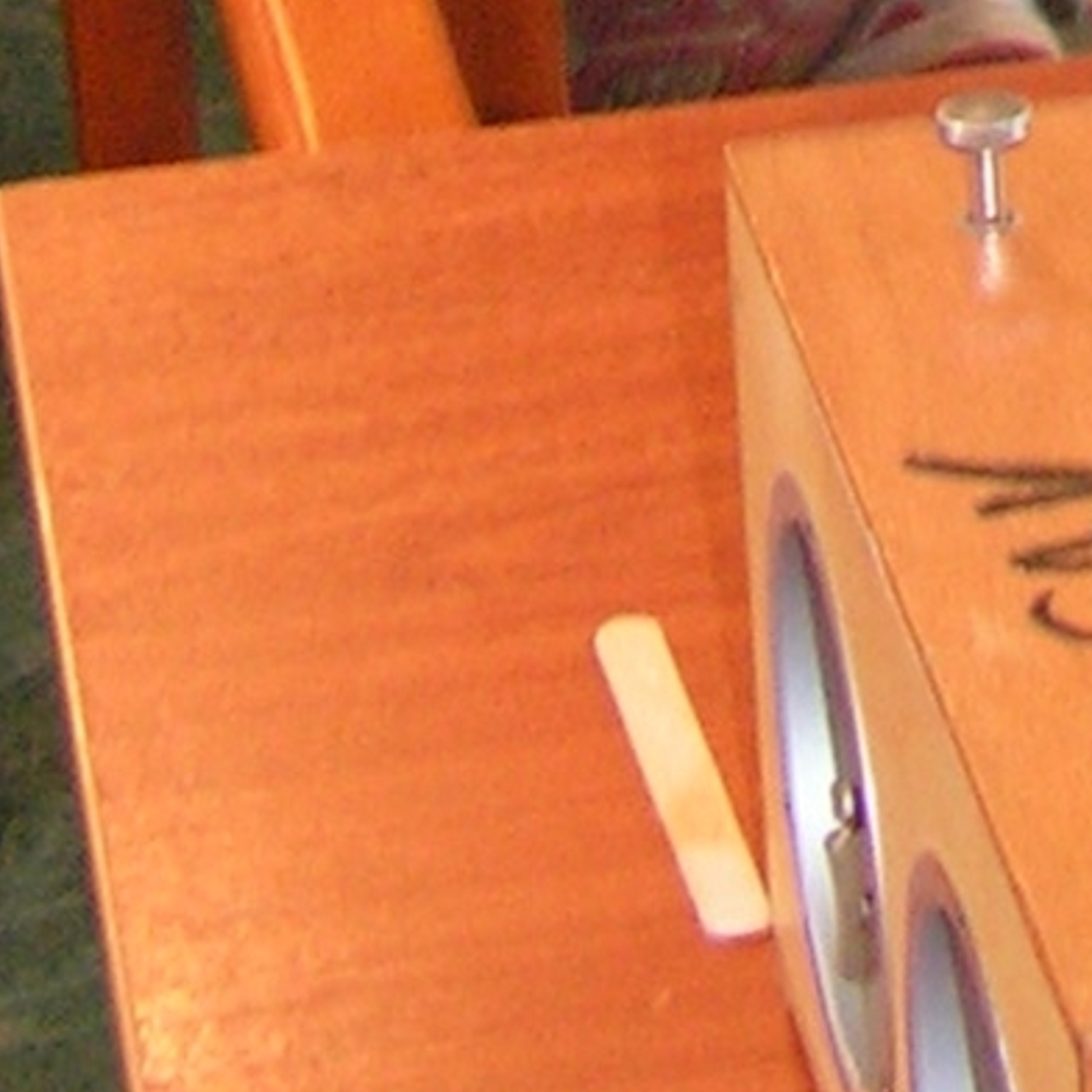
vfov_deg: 9.4
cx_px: 2064
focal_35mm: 173
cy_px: -1155
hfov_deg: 9.5
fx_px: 6174
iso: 200
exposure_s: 1/40
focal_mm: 6
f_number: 3.2
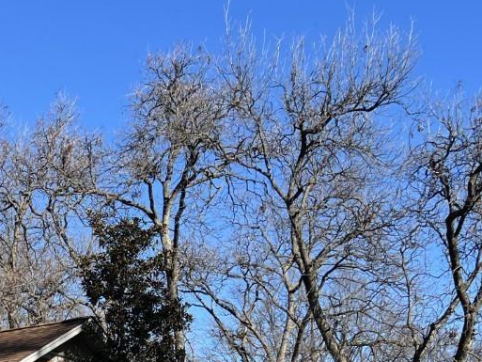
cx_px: -40
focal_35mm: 73
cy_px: 468
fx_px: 1017
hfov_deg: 24.9
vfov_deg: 18.8
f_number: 1.5
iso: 50
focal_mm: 5.7
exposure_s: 1/2299
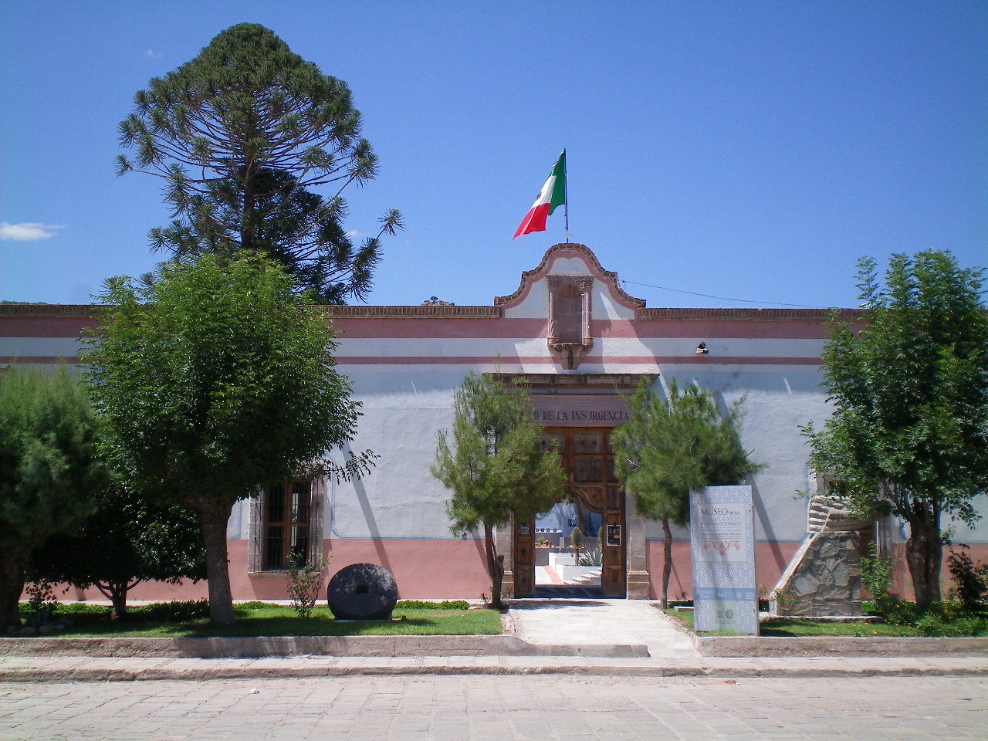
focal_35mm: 50
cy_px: 370
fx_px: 1427
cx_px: 494
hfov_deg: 38.2
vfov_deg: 29.1
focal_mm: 8.4
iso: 64
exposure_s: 1/400
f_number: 5.2
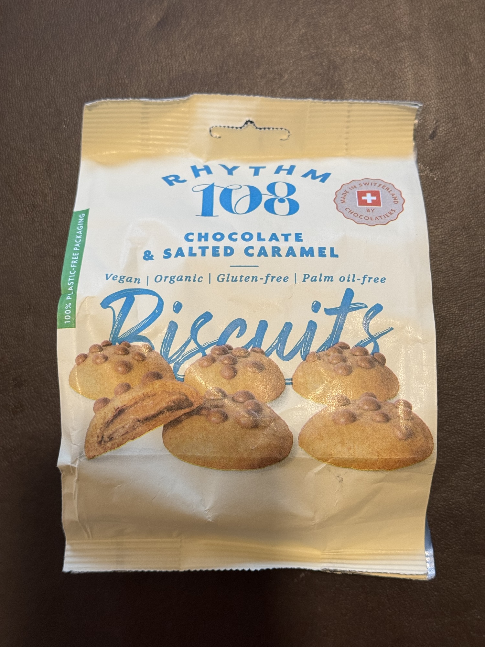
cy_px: 324
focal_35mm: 48
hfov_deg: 30.3
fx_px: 897
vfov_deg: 39.7
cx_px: 242
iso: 200
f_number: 1.78
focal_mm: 6.76
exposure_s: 1/50
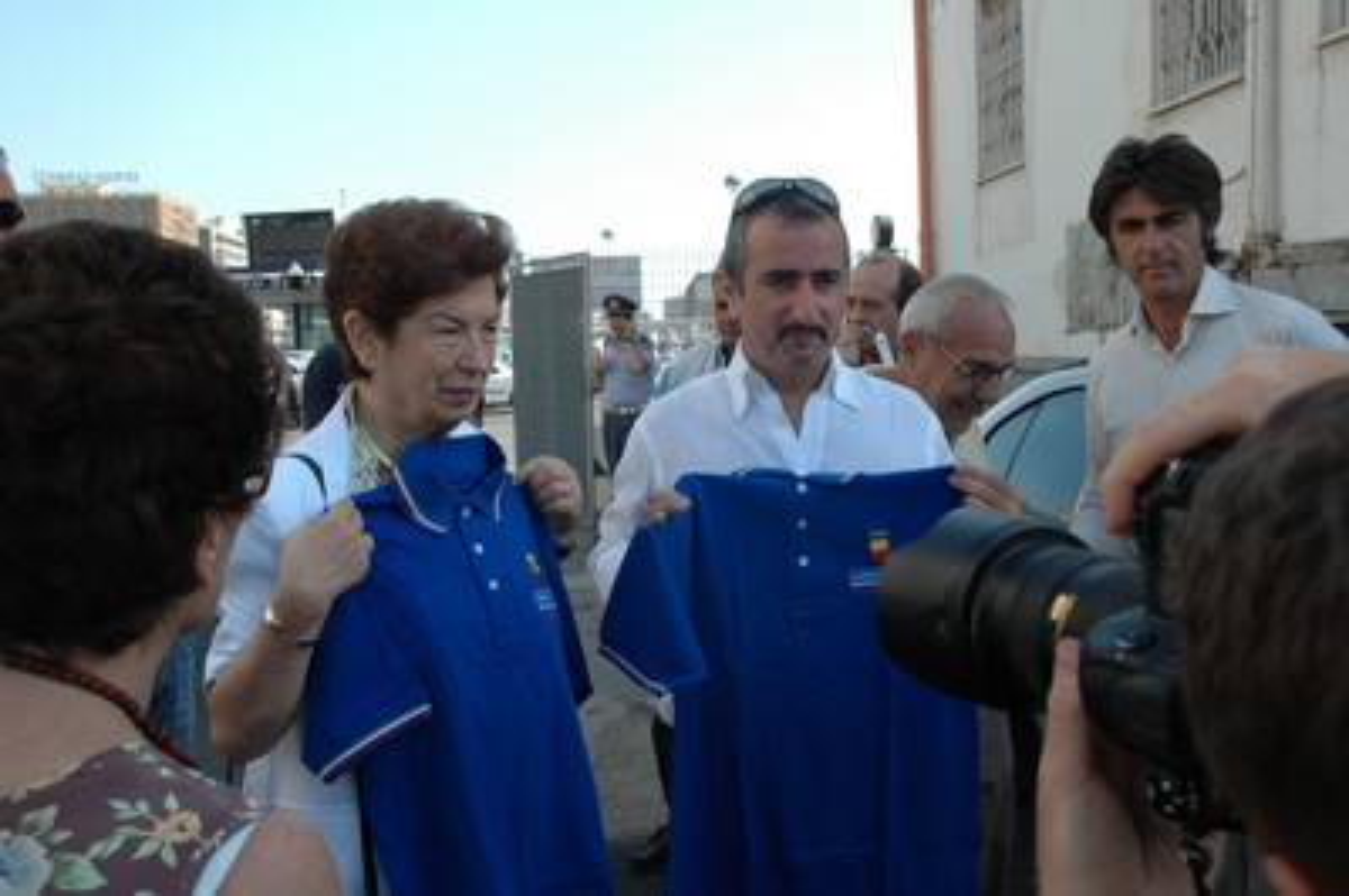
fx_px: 1516
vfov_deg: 33.0
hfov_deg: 48.0
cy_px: 448
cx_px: 674
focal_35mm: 40
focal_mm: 27
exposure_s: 1/180
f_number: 6.7
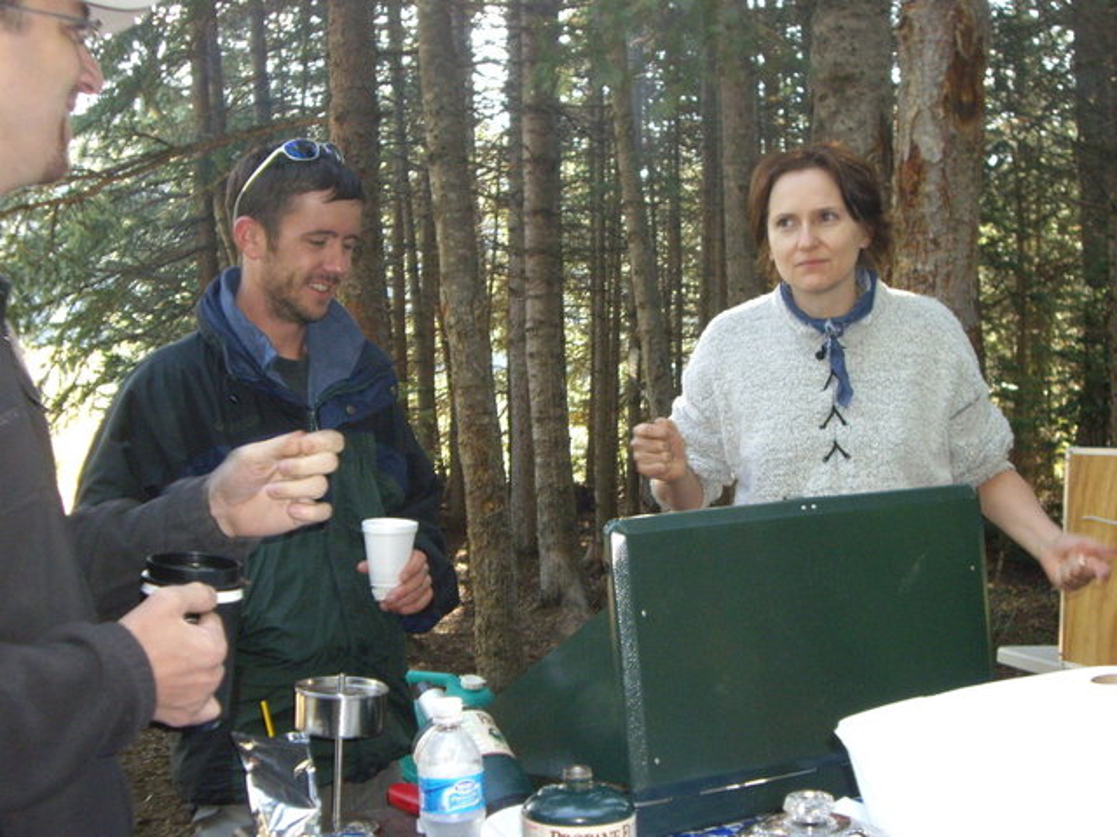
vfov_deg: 26.6
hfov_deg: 34.9
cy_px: 418
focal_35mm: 55
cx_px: 558
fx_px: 1775
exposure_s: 1/60
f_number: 3.3
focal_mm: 9
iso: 200
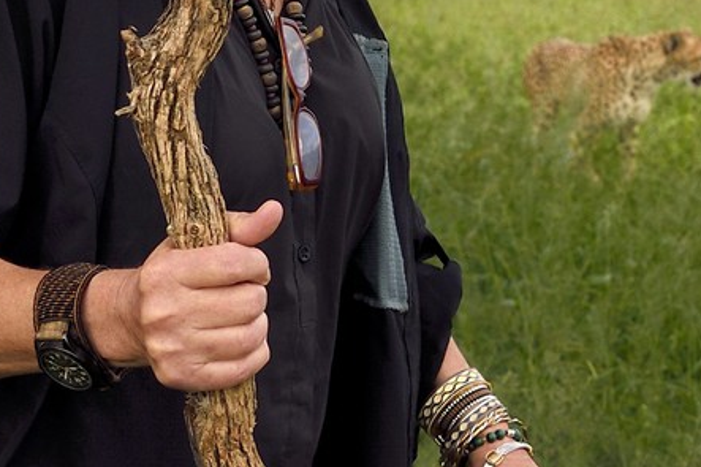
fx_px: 2180
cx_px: 533
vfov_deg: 12.2
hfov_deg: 18.1
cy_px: 70
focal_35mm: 112
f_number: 5.6
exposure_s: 1/1000
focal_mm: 31
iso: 400
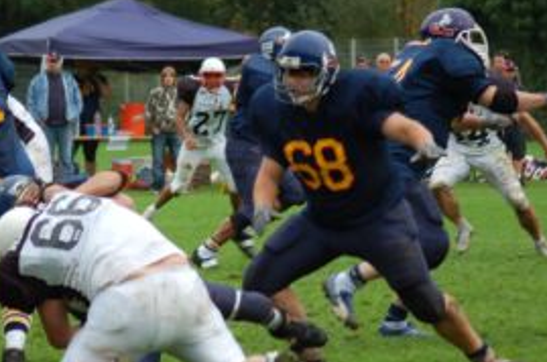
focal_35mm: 303
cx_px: 182
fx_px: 4593
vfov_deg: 4.5
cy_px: 260
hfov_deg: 6.8
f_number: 4.2
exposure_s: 1/500
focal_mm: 120
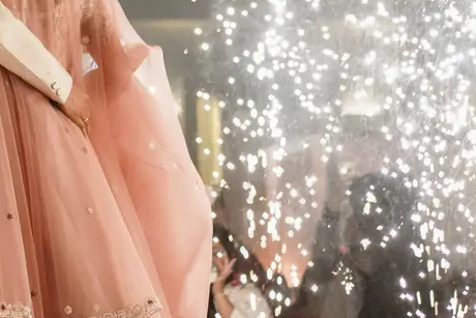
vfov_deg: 9.3
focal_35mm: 146
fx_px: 1931
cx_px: -83
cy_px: -86
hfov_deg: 13.7
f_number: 1.8
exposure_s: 1/500
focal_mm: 35
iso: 1000
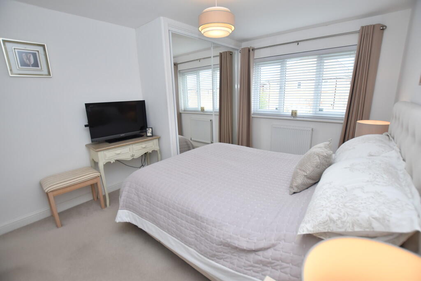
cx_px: 210
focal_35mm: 15
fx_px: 175
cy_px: 140
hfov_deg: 100.4
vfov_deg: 77.3
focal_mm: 10
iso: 450
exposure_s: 1/250
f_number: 3.5
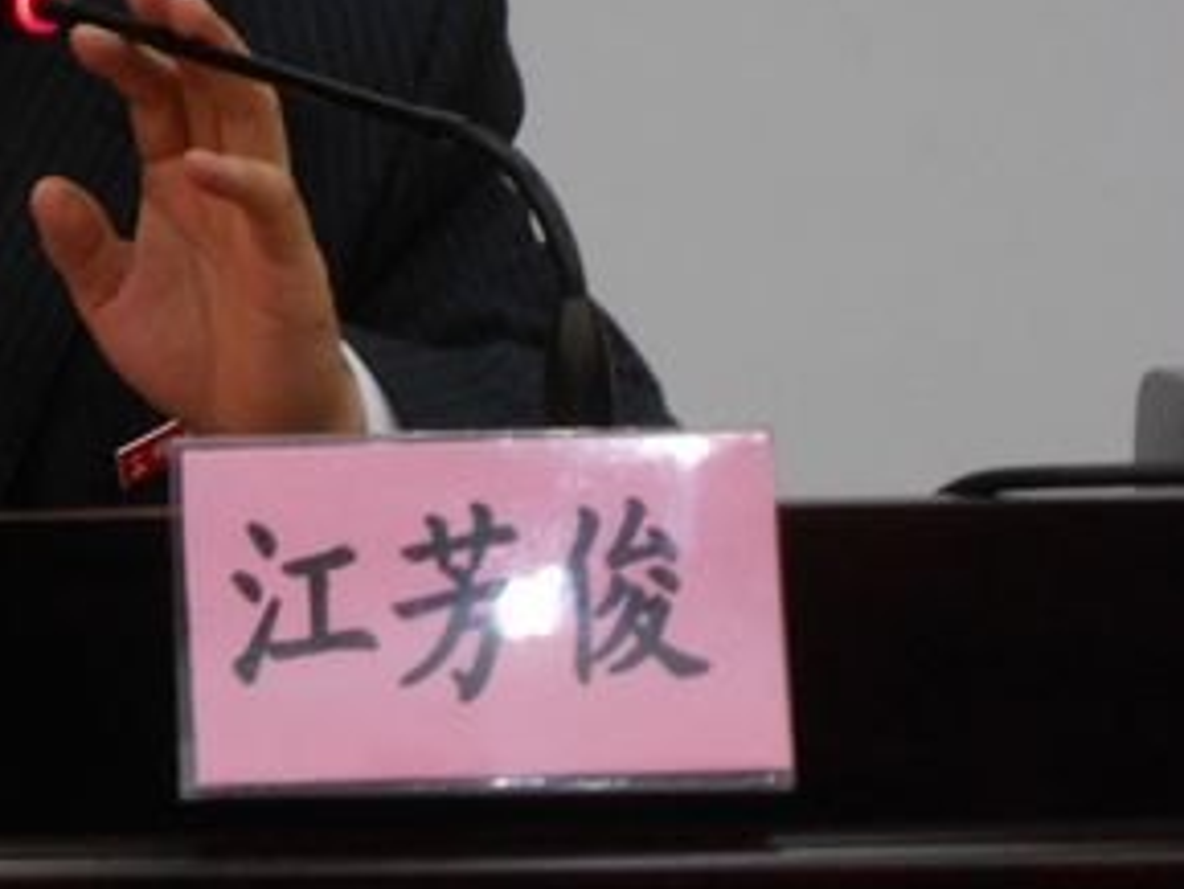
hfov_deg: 11.6
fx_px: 5749
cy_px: -16
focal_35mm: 168
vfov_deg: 8.8
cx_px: -29
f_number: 6.6
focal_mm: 14.5
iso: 400
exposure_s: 1/5
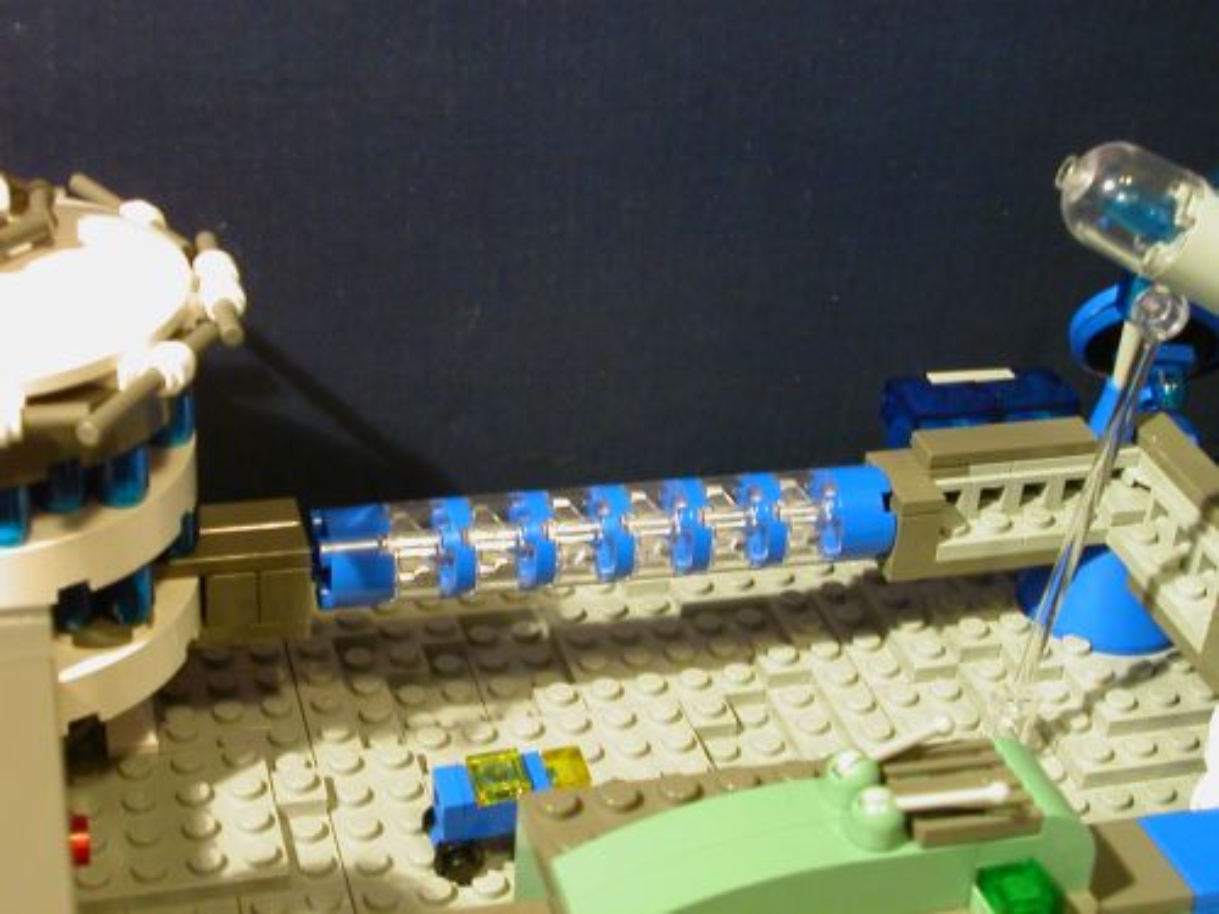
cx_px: 610
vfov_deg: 25.2
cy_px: 457
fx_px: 2042
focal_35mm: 58
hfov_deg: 33.2
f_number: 3.4
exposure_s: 1/4.6
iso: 128
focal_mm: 8.9
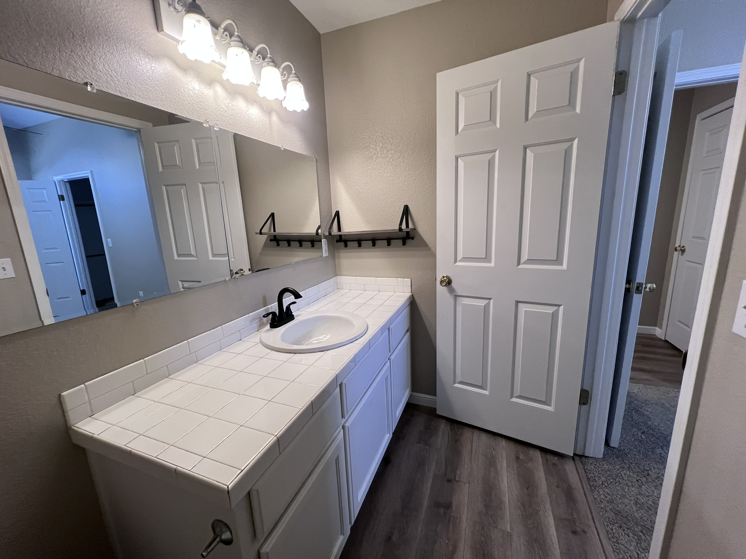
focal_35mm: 13
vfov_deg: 89.9
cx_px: 373
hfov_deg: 106.2
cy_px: 280
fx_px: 280
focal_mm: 1.57
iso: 200
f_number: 1.8
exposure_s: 1/120
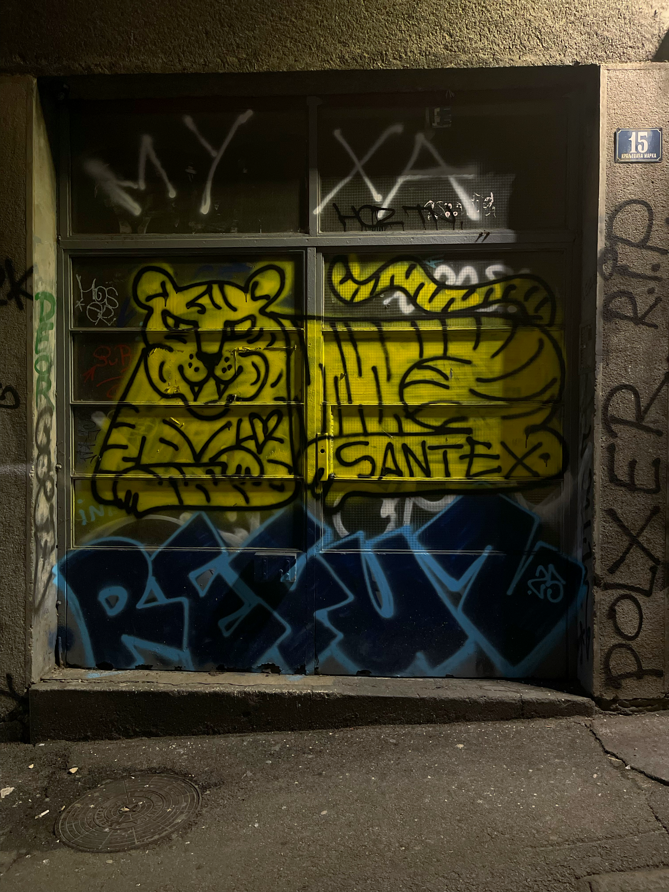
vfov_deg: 67.3
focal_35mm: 26
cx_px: 334
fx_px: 670
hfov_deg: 53.1
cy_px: 446
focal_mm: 5.1
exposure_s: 1/50
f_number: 1.6
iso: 400
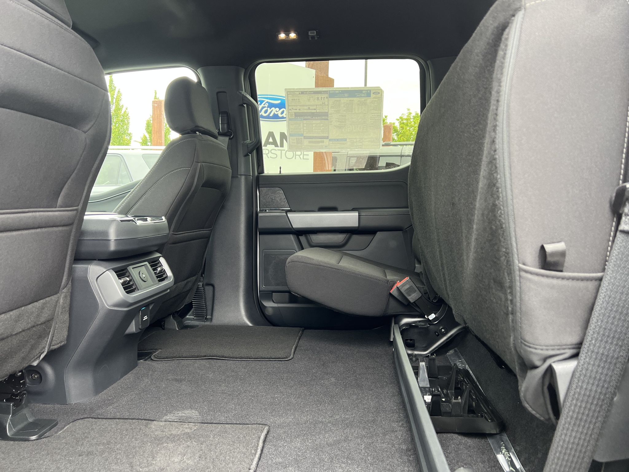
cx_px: 314
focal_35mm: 26
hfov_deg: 67.3
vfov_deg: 53.1
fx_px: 472
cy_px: 236
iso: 125
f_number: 1.5
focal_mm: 5.7
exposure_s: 1/113
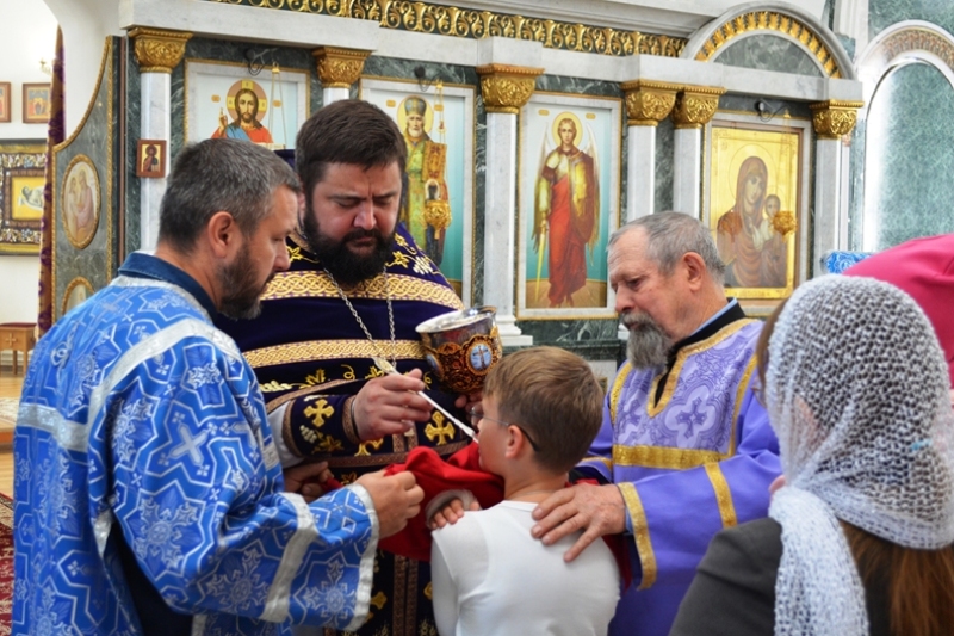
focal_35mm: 51
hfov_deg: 38.9
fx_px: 1351
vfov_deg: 26.5
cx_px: 477
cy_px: 318
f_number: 5
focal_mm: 34
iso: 800
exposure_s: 1/50
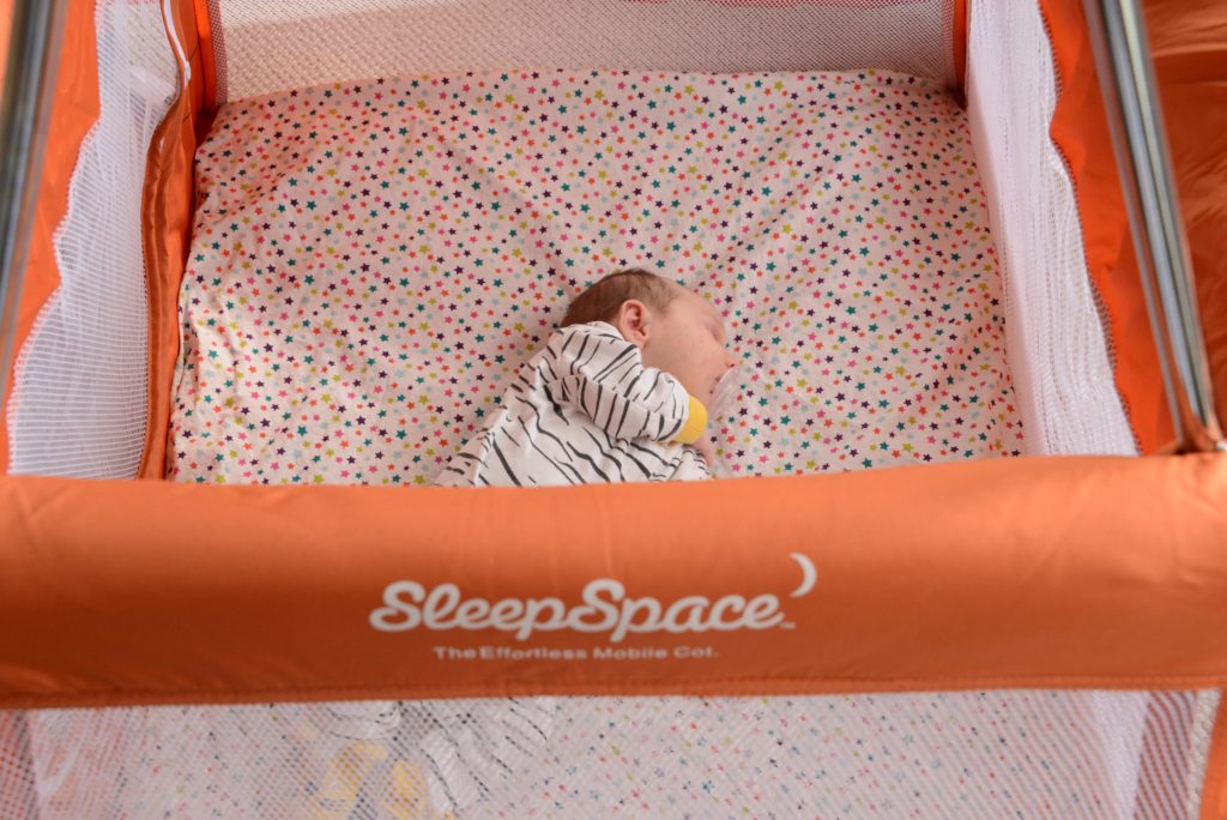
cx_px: 614
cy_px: 410
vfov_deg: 27.0
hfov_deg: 39.6
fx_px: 1705
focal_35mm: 50
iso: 1400
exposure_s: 1/50
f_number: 11
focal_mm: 50
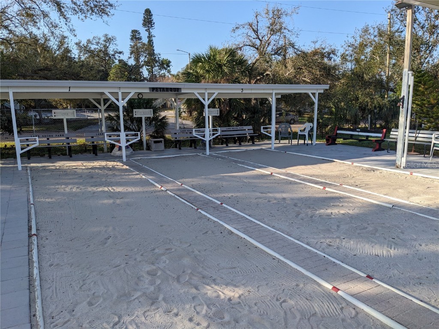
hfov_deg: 65.3
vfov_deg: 51.4
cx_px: 220
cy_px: 164
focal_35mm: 27
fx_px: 342
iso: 62
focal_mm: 4.38
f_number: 1.73
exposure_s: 1/2597
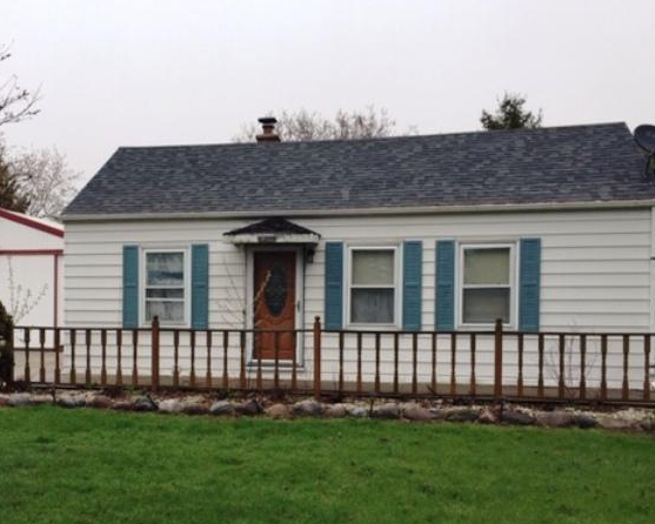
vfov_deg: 38.0
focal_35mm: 39
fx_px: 756
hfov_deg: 46.5
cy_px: 324
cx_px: 255
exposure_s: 1/1099
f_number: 2.2
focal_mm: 4.15
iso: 32
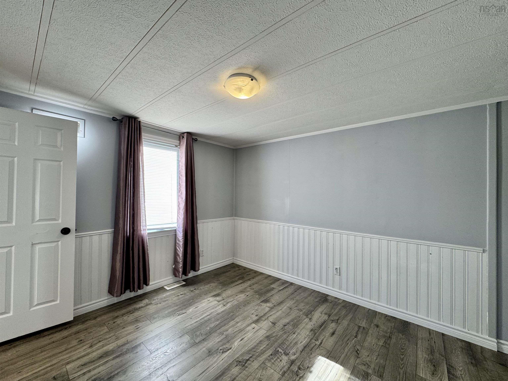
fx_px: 205
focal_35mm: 14
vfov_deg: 85.7
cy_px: 190
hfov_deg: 102.1
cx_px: 254
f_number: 2.2
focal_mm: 2.22
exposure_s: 1/120
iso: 100
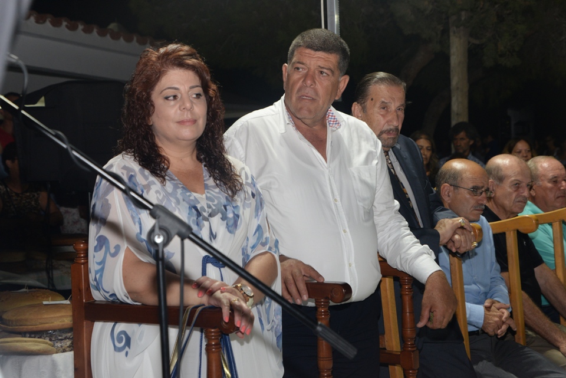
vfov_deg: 19.5
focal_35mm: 70
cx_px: 283
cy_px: 189
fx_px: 1101
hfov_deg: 28.8
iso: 1250
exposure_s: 1/80
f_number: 7.1
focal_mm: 70
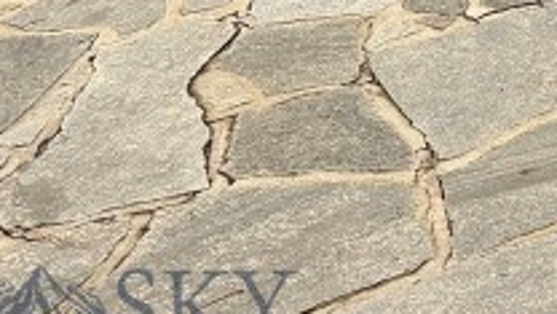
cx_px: 1146
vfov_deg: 8.1
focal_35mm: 129
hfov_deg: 13.8
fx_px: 1905
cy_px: -609
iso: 80
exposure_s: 1/121
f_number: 1.78
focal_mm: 6.76
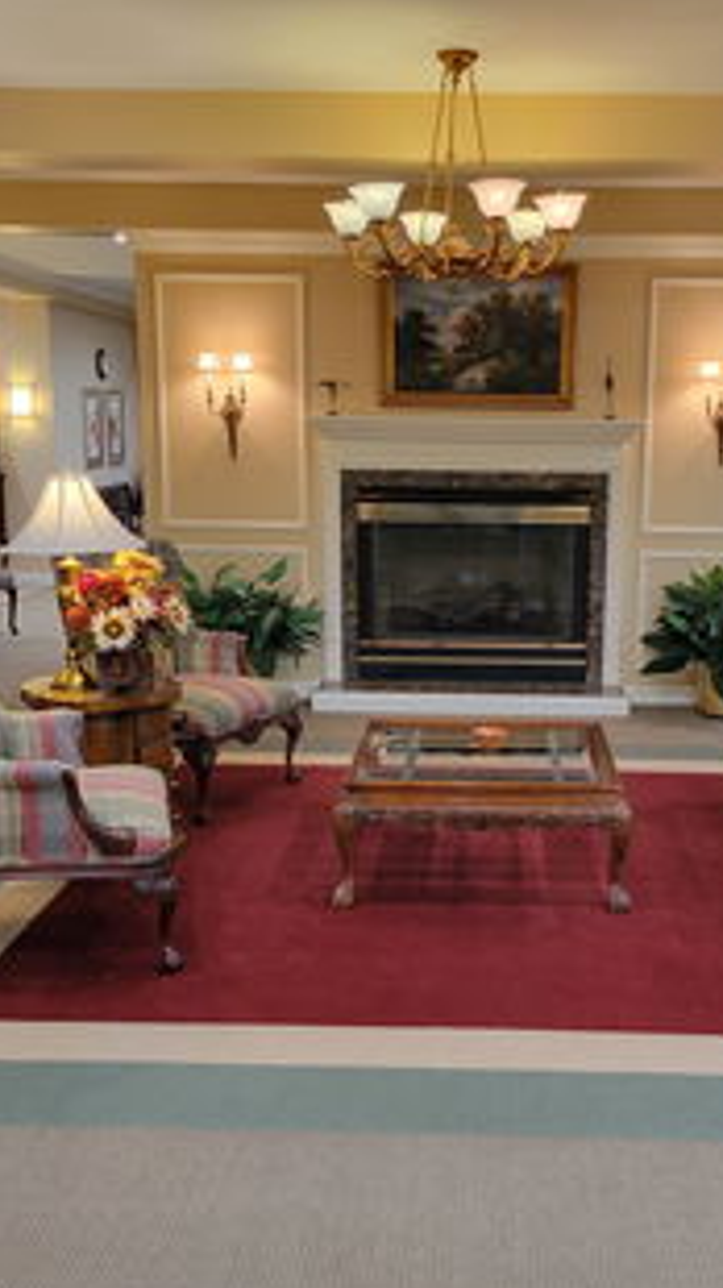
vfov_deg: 51.6
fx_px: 1331
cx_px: 476
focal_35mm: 39
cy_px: 648
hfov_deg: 30.2
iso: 250
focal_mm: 5.4
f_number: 1.8
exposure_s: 1/40
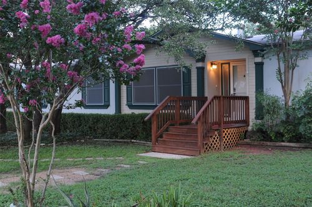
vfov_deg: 31.8
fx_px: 364
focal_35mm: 42
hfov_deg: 46.5
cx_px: 156
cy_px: 104
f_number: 6.7
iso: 200
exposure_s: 1/20
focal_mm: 28
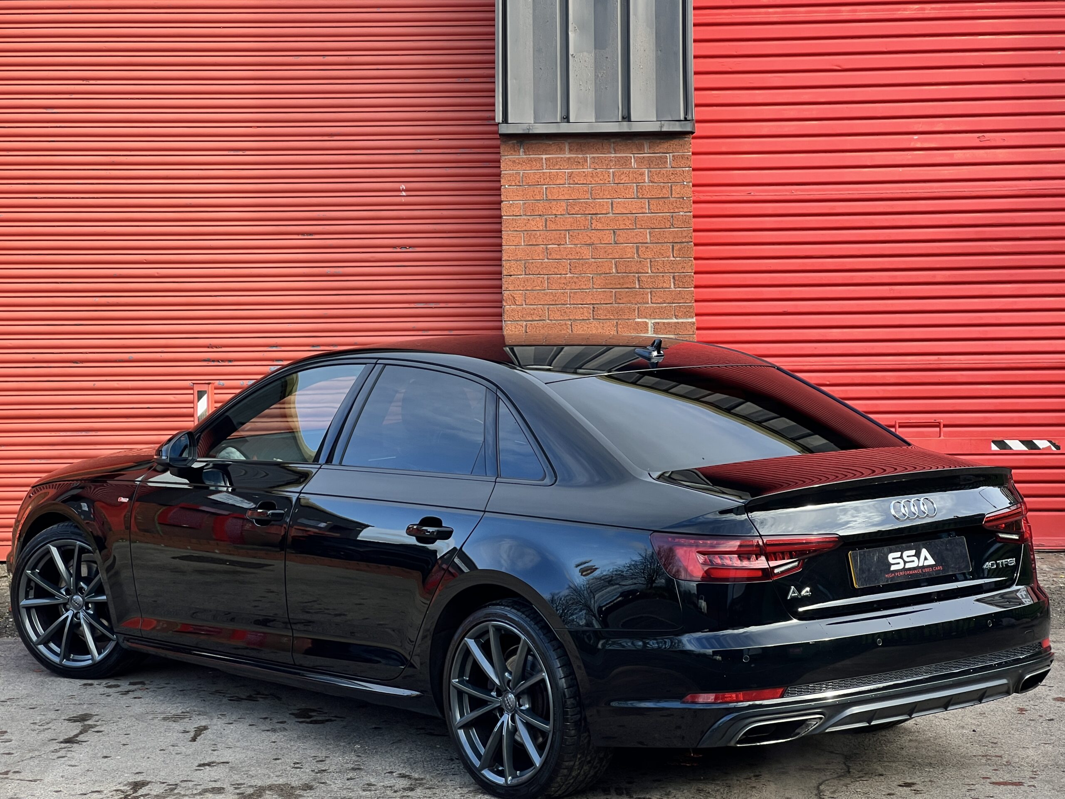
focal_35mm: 77
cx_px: 532
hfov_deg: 25.3
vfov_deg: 19.1
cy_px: 400
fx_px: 2369
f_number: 2.8
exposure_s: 1/113
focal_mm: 9
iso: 32
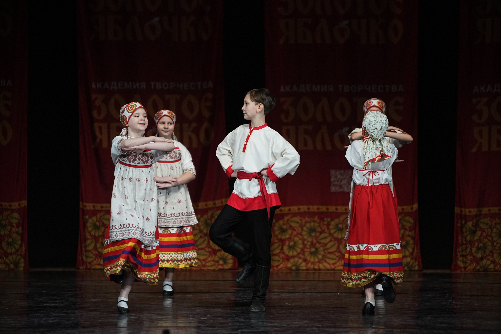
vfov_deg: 7.2
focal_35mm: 190
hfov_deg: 10.8
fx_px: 2644
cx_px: 250
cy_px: 167
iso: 4000
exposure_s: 1/500
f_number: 2.8
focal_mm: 190
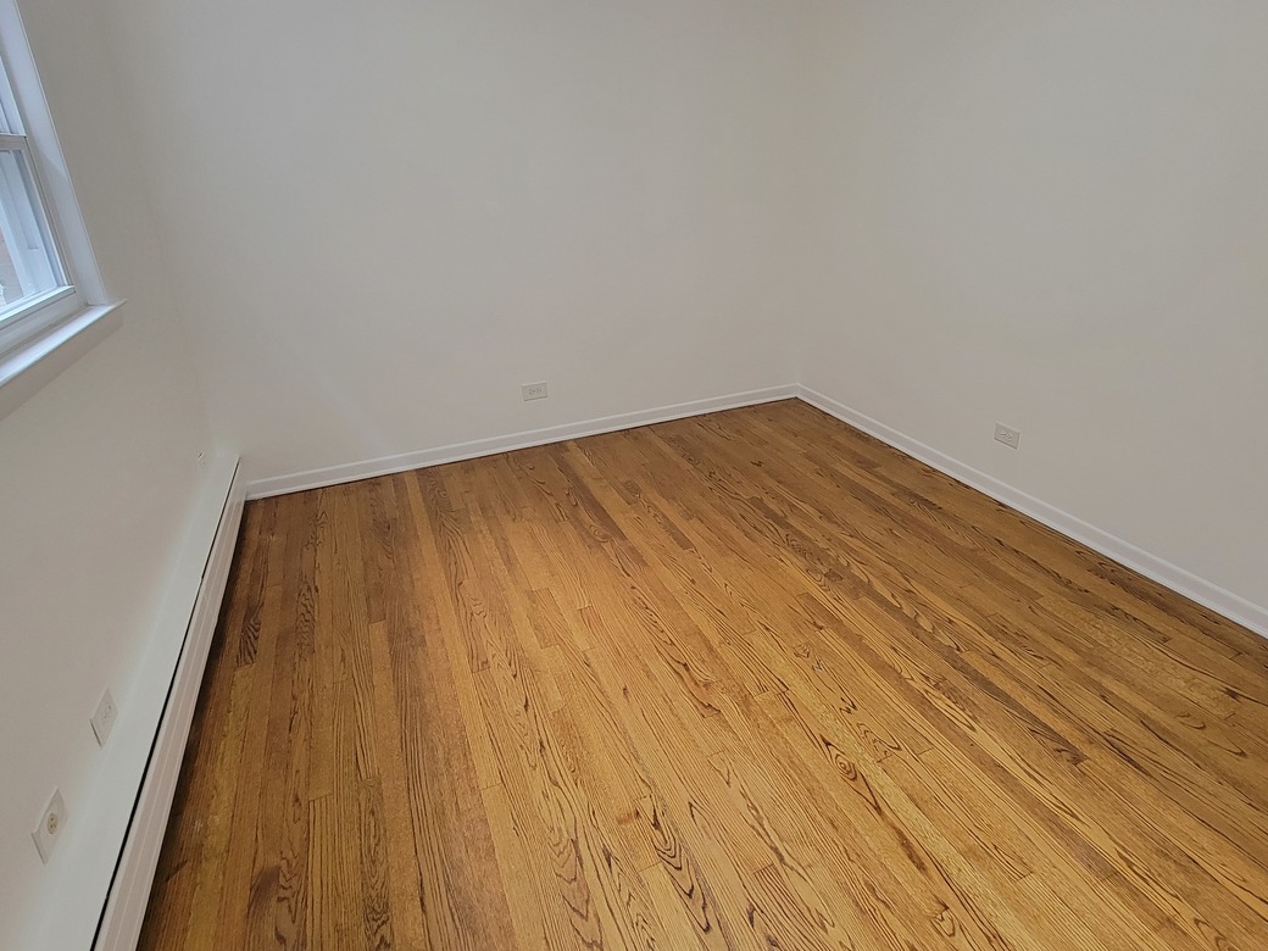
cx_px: 701
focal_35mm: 18
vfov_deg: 71.3
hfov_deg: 87.4
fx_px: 659
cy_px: 415
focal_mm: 2.2
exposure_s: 1/60
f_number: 2.2
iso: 200
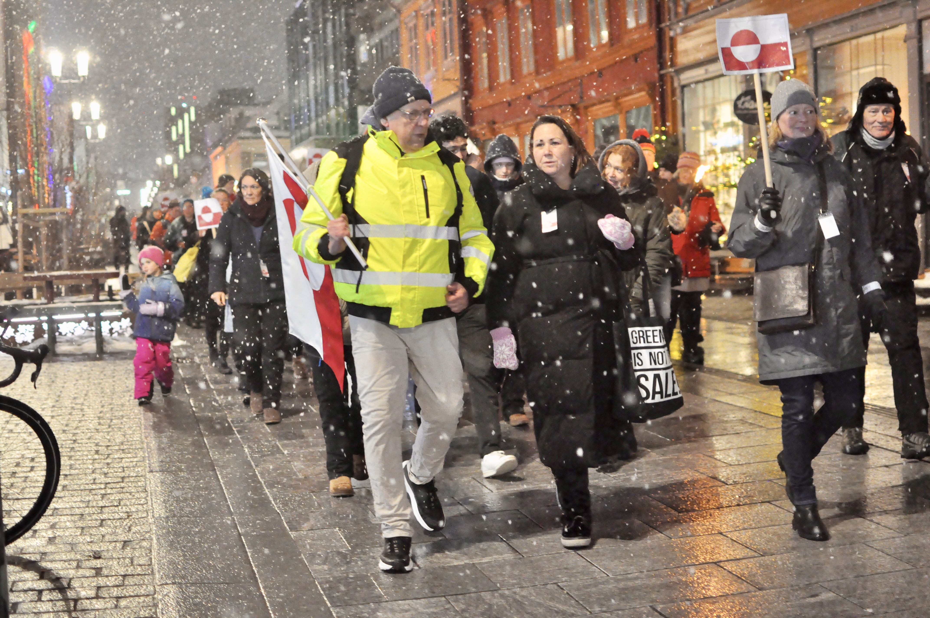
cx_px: 465
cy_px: 309
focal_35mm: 52
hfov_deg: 37.9
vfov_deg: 25.7
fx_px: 1355
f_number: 1.8
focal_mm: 35
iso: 3200
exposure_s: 1/160
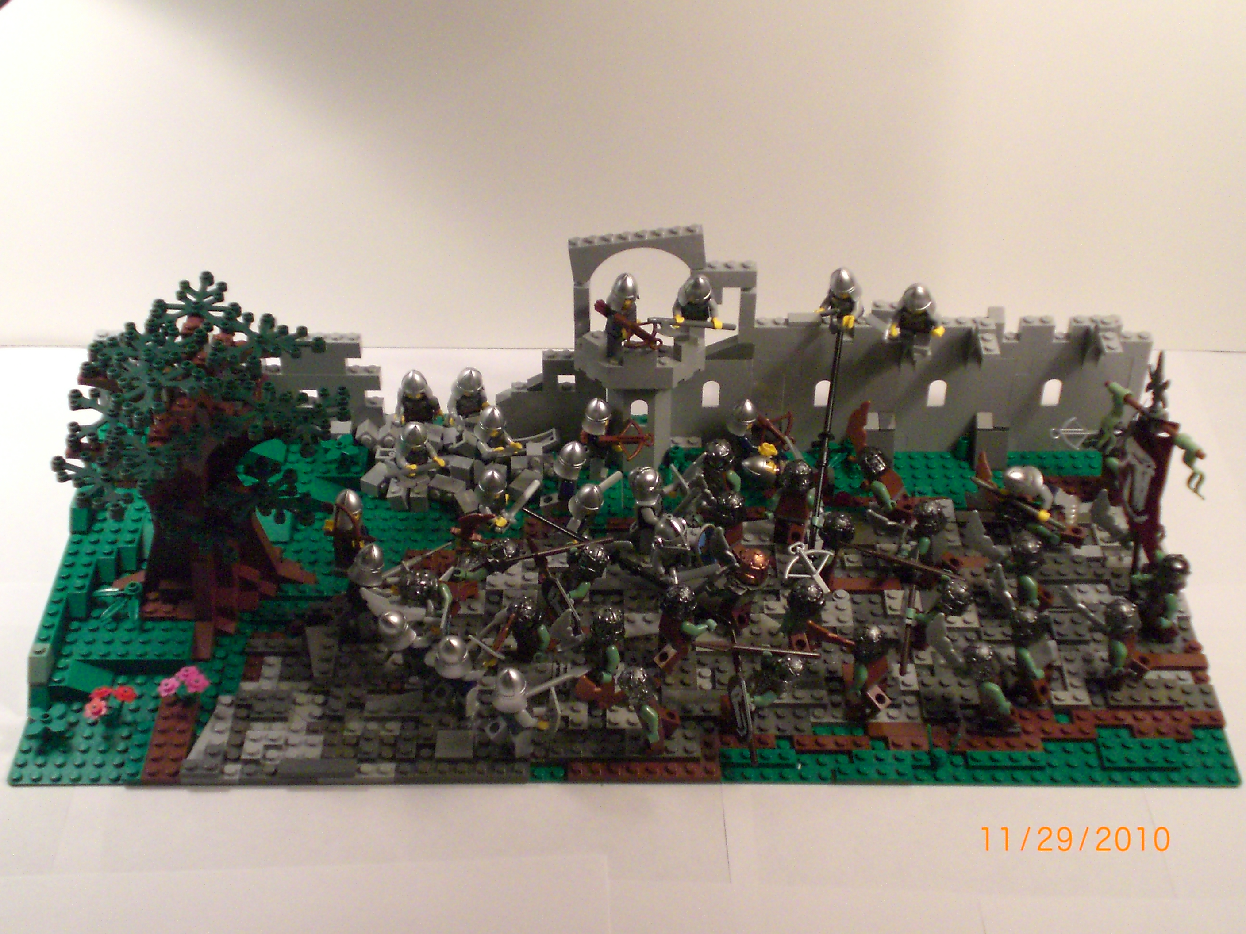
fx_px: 1836
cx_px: 623
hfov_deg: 37.5
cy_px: 467
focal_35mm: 51
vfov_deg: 28.6
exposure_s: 1/160
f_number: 3.6
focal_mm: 8.44
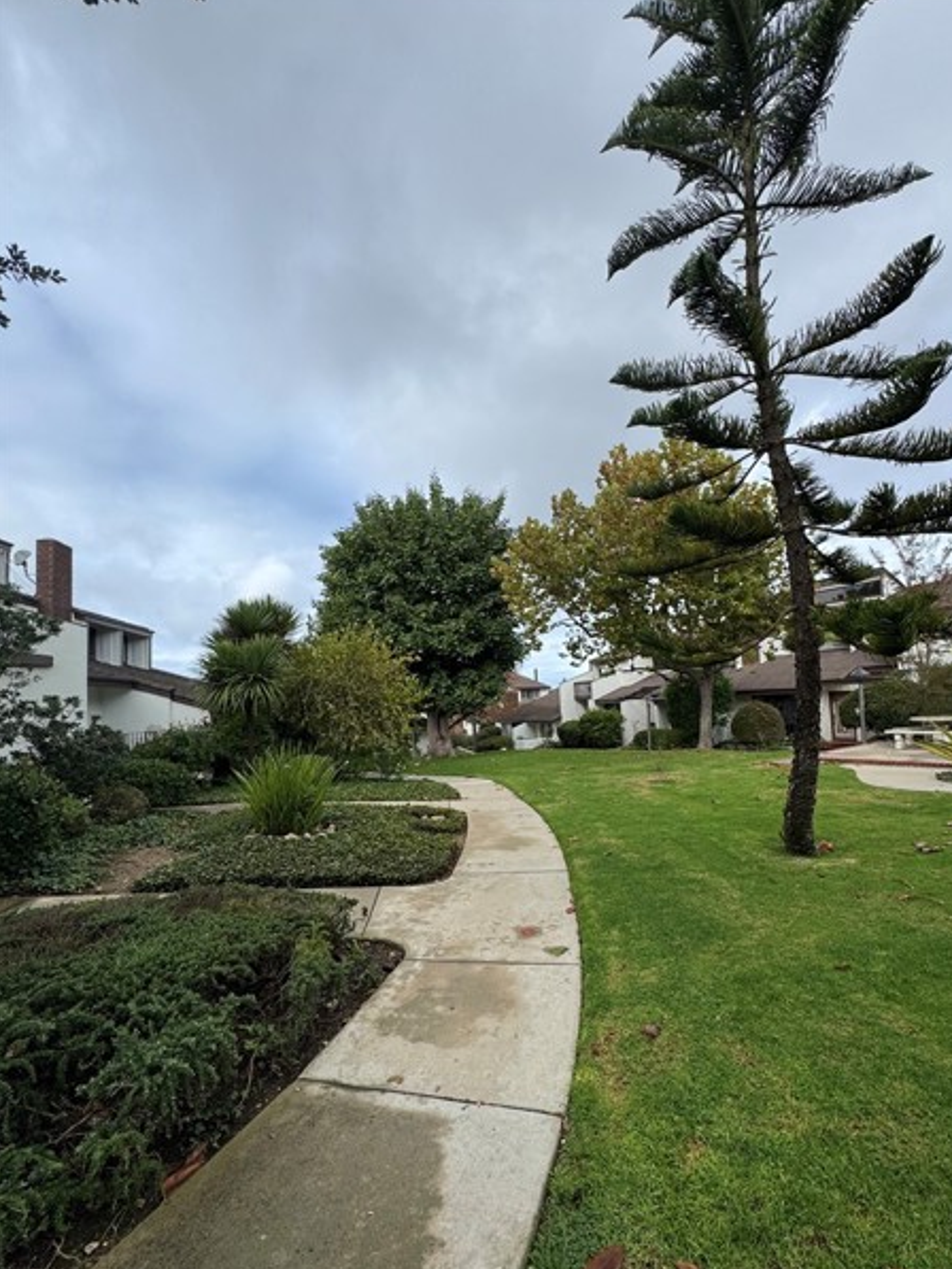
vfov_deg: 98.1
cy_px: 667
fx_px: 550
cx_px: 506
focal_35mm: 15
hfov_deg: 81.7
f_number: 2.2
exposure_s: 1/980
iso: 40
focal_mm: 2.22
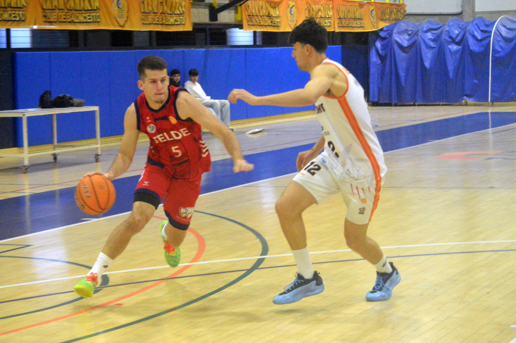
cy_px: 172
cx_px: 258
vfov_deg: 13.0
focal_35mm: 105
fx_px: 1504
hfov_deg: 19.5
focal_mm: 70
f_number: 8
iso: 6400
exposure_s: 1/400
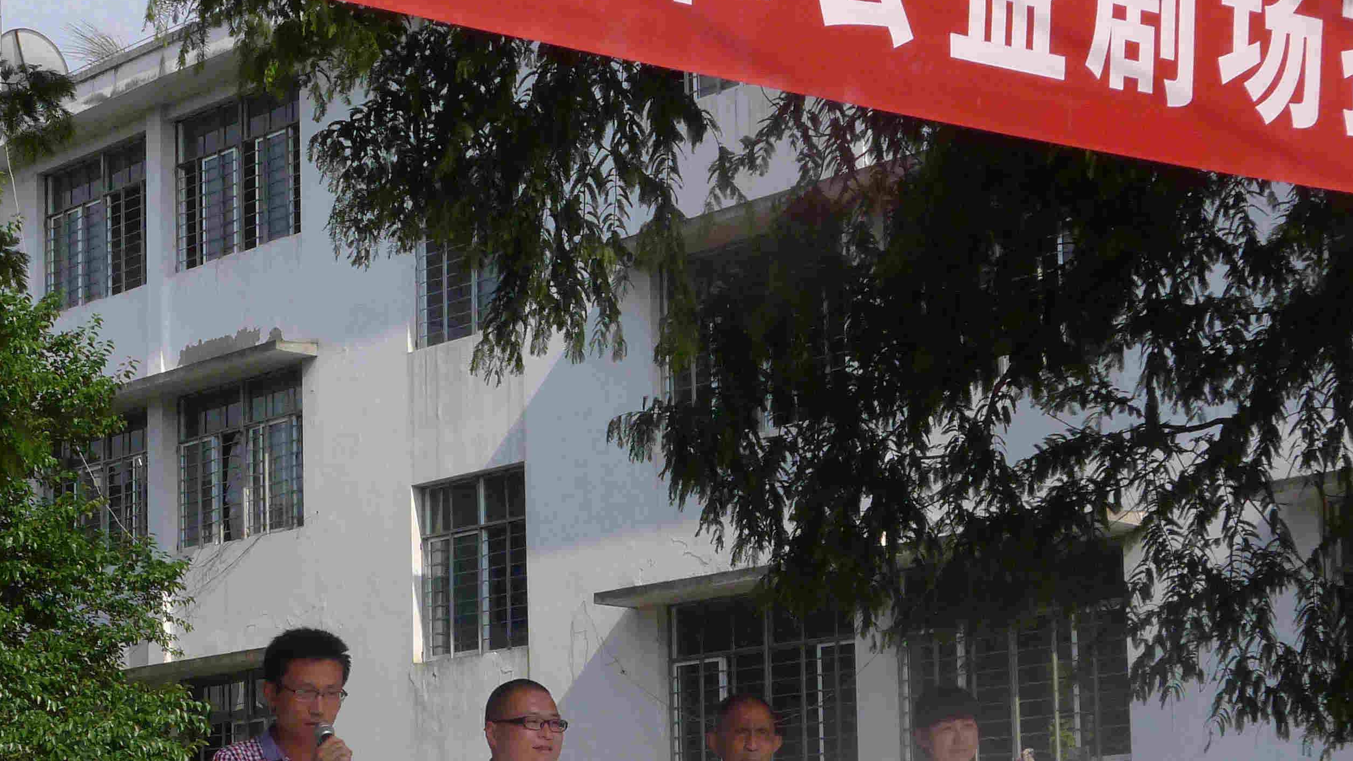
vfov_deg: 13.8
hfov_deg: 24.5
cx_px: 672
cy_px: 624
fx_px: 3121
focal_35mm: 87
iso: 400
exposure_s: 1/1300
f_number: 8
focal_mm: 11.7
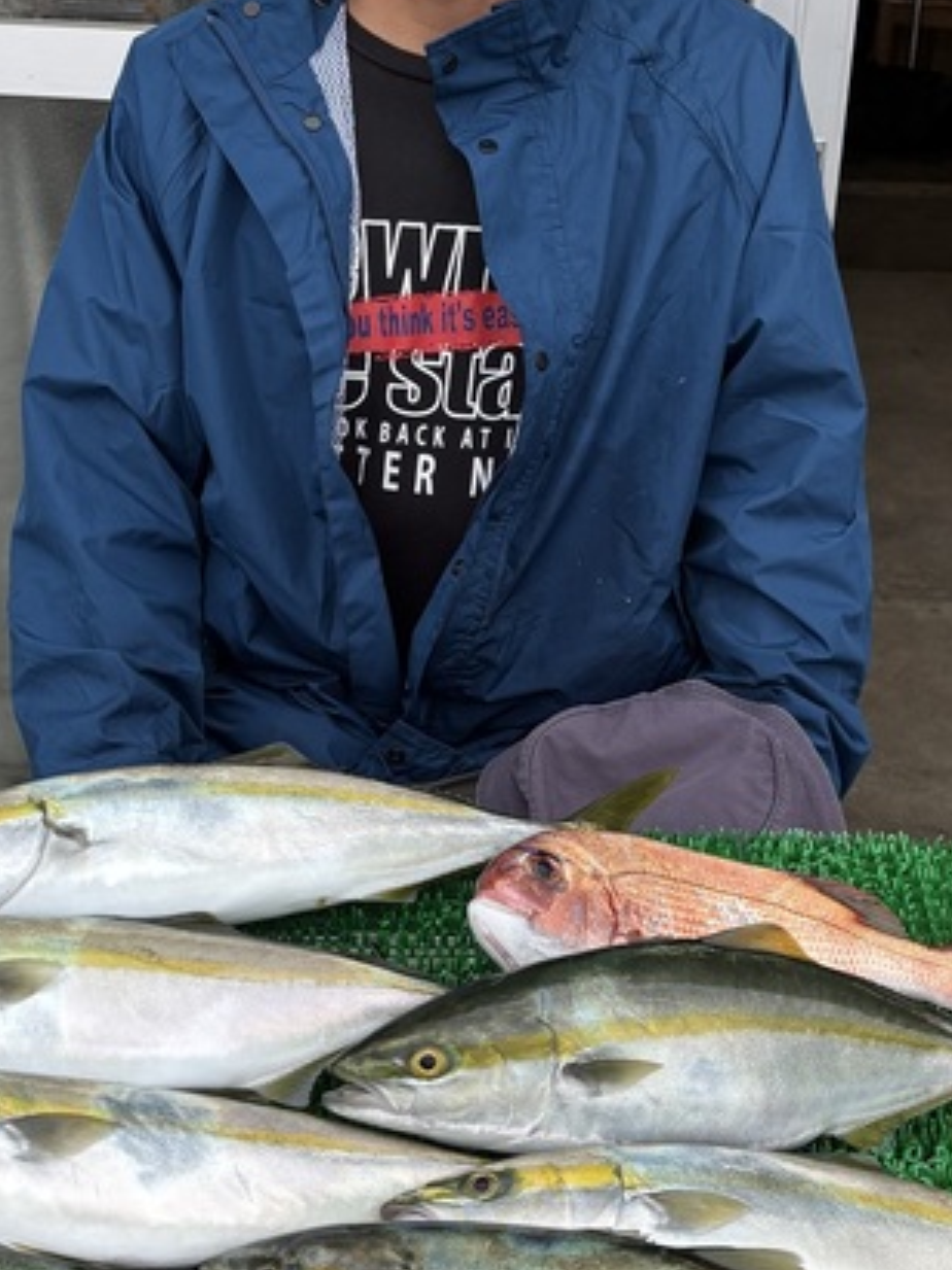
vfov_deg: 35.6
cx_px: 464
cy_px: 624
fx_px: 1981
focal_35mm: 54
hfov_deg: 27.0
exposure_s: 1/452
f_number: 1.6
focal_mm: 5.96
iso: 50
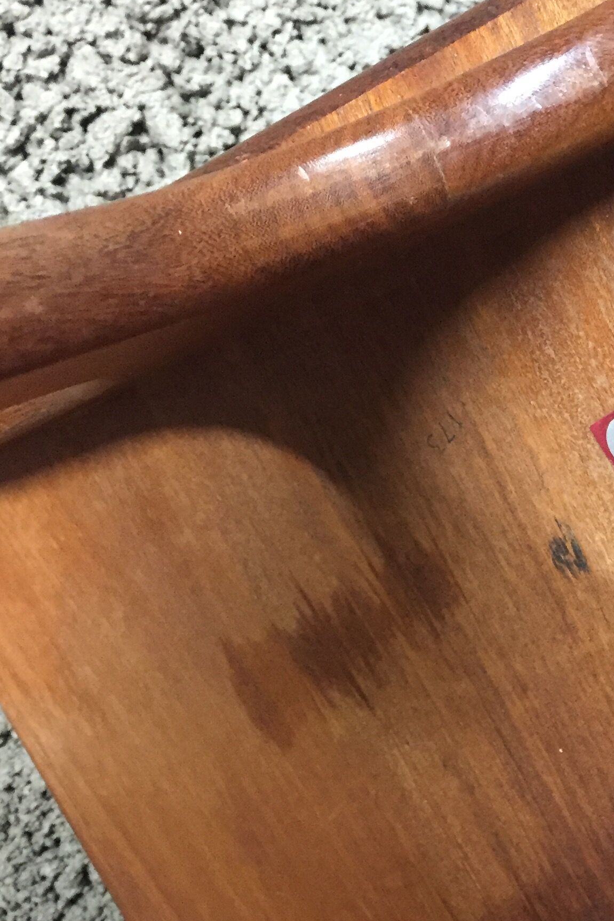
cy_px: 680
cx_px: 619
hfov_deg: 22.8
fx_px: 1458
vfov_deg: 34.4
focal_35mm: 57
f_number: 2.2
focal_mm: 4.15
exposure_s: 1/17
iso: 250
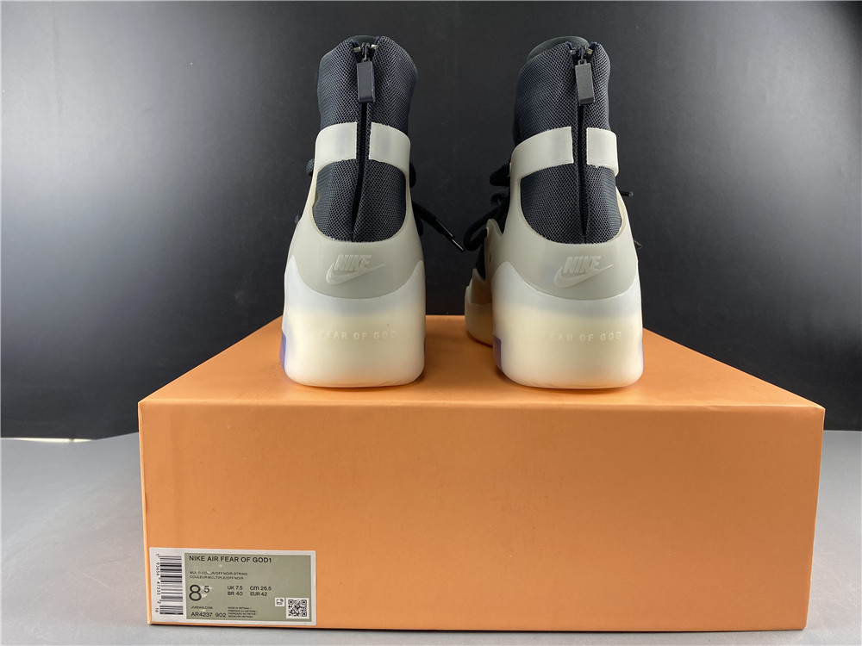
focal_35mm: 26
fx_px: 647
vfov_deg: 53.1
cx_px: 431
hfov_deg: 67.3
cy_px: 323
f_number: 1.8
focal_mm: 4.25
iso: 80
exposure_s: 1/100
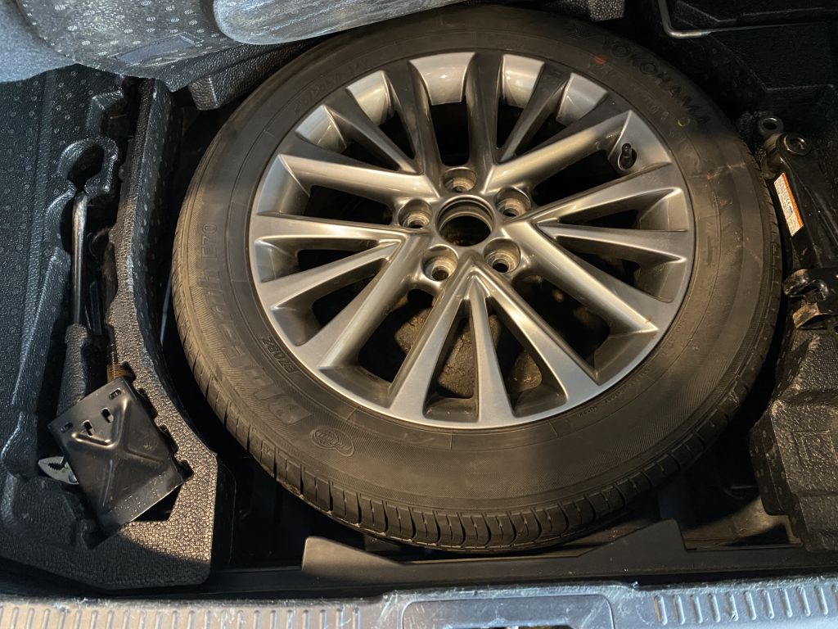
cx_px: 419
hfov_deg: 67.3
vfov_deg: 53.1
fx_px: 629
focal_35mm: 26
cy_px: 314
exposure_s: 1/25
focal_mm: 4.25
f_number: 1.8
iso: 500
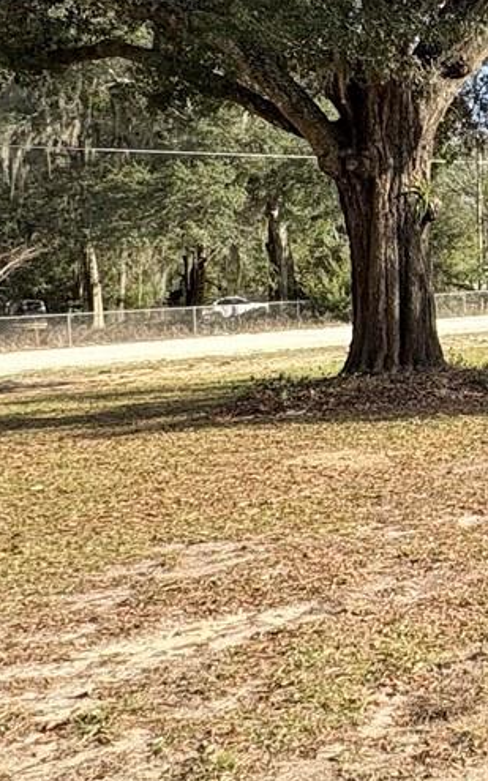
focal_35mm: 48
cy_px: 234
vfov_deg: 41.1
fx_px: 1022
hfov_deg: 20.4
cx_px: 843
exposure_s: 1/879
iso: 50
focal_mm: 2.22
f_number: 2.2
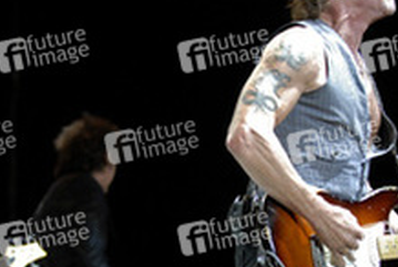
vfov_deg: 6.4
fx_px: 2391
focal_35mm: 216
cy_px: 188
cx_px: 173
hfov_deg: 9.5
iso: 800
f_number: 2.8
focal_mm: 70
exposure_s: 1/250
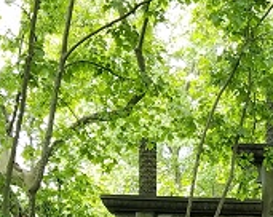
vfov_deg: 11.4
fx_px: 959
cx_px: 334
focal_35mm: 119
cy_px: 460
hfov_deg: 15.6
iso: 64
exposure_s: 1/50
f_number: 1.7
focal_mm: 4.2
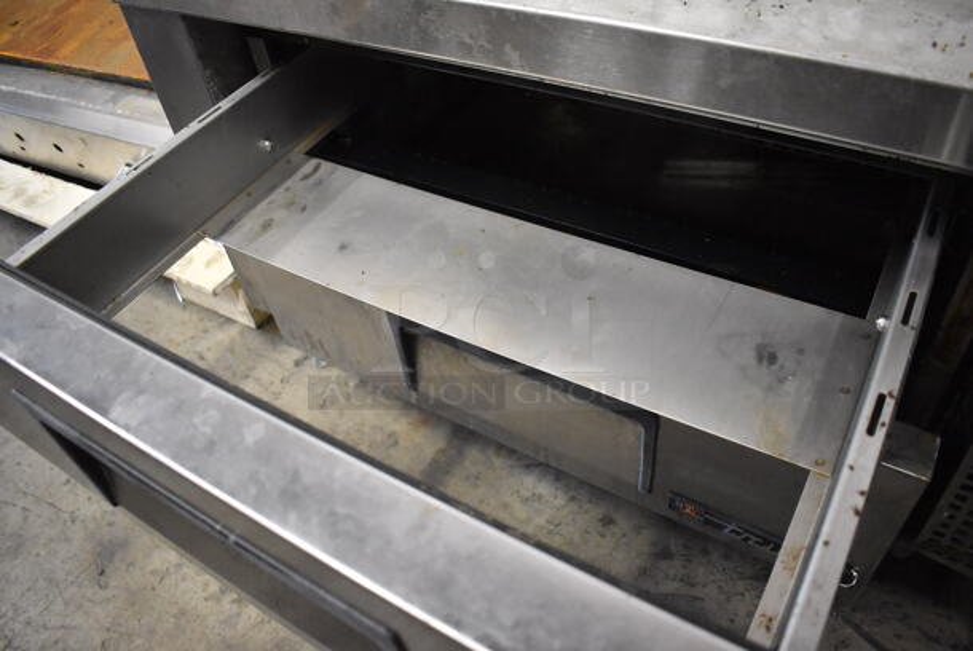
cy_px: 326
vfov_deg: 48.0
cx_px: 486
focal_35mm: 27
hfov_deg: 67.3
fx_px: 730
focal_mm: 18
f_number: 3.5
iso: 5600
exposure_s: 1/125
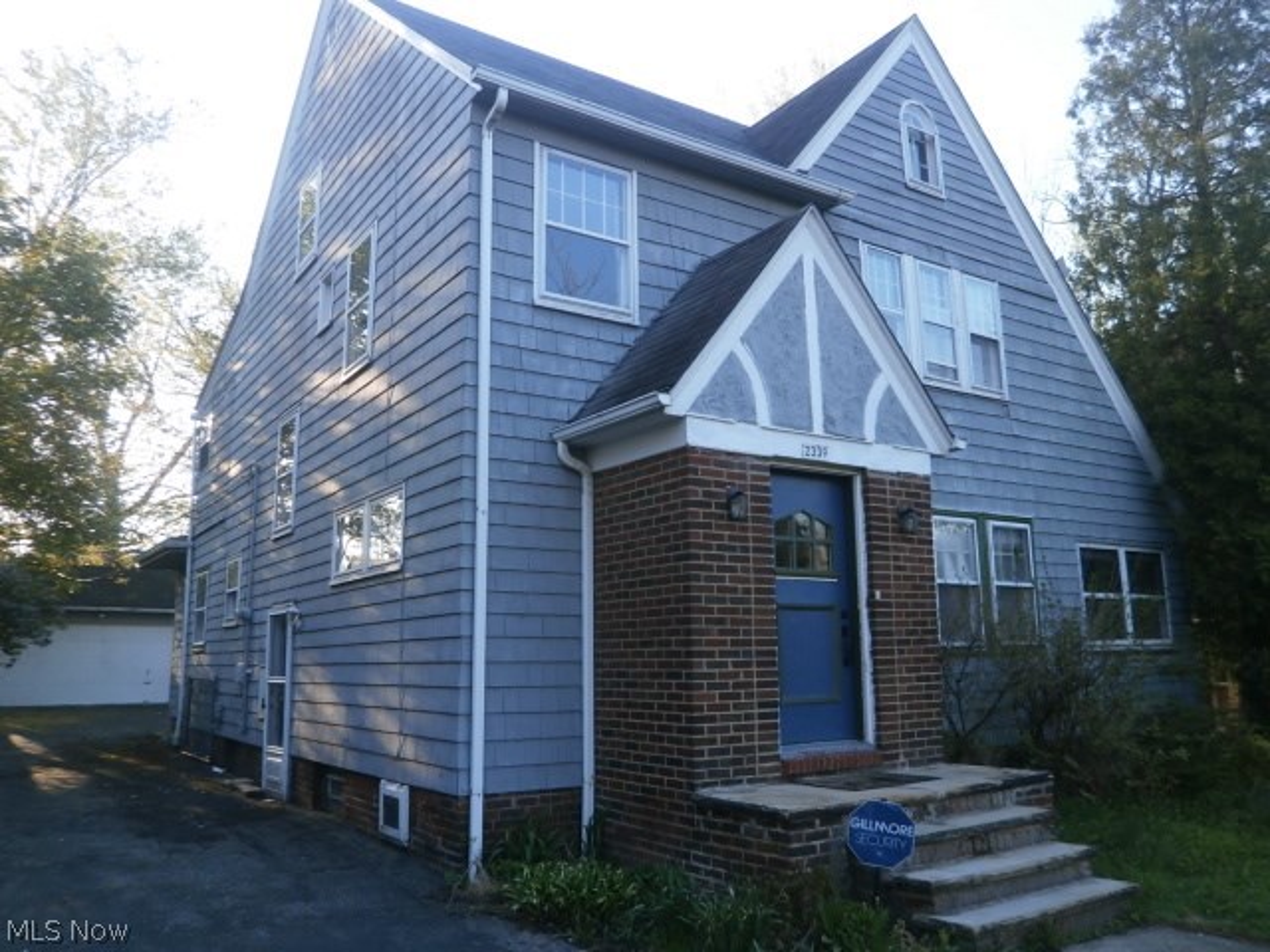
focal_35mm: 26
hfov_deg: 67.3
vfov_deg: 53.1
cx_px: 635
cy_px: 476
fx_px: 954
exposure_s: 1/200
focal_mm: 4.7
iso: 100
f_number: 2.8
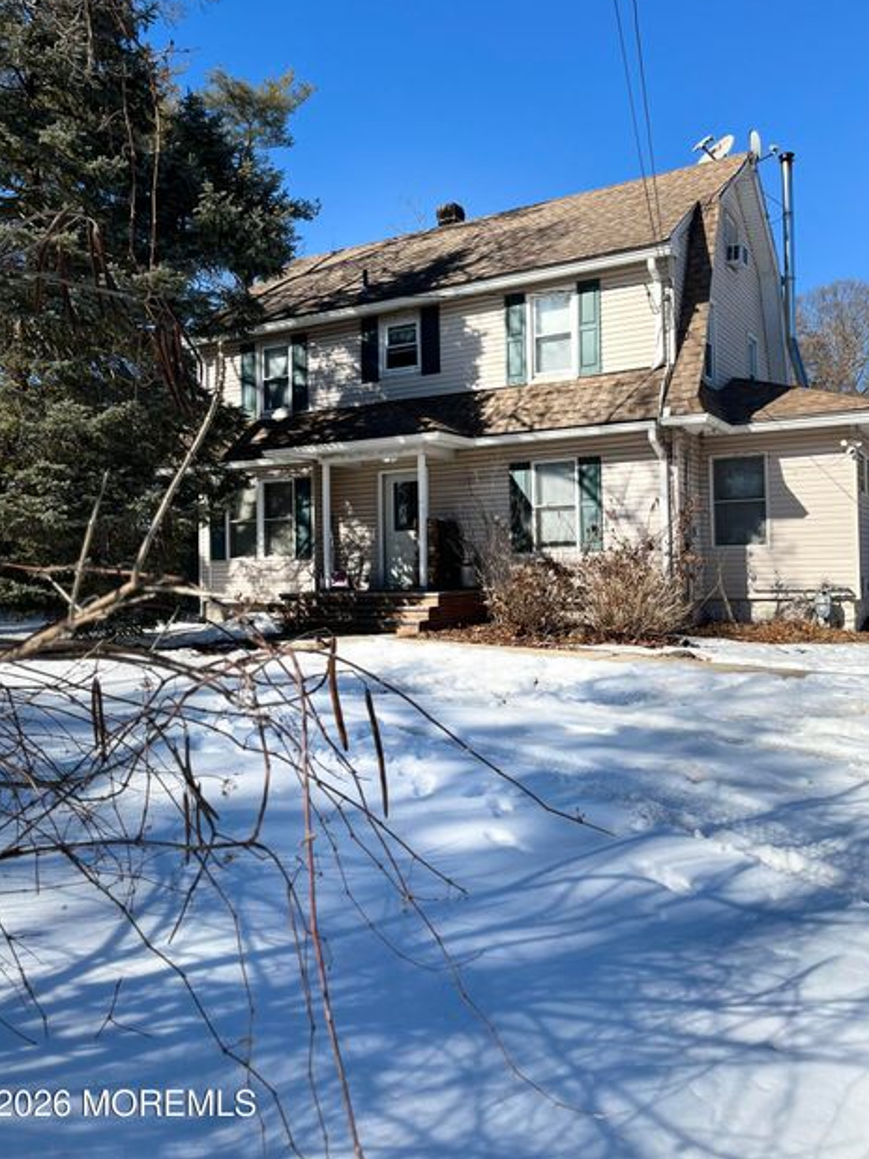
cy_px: 536
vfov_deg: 63.4
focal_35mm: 28
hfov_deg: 49.7
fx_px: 938
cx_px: 433
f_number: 1.6
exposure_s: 1/3876
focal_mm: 5.1
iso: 50
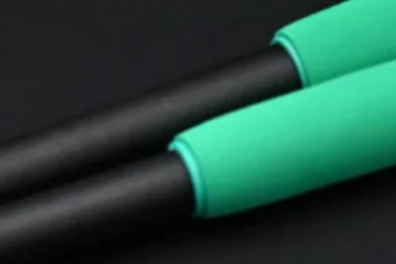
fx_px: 6009
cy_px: -381
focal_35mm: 546
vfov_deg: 2.5
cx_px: -19
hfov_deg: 3.8
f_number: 8
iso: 800
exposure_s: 1/60
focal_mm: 105
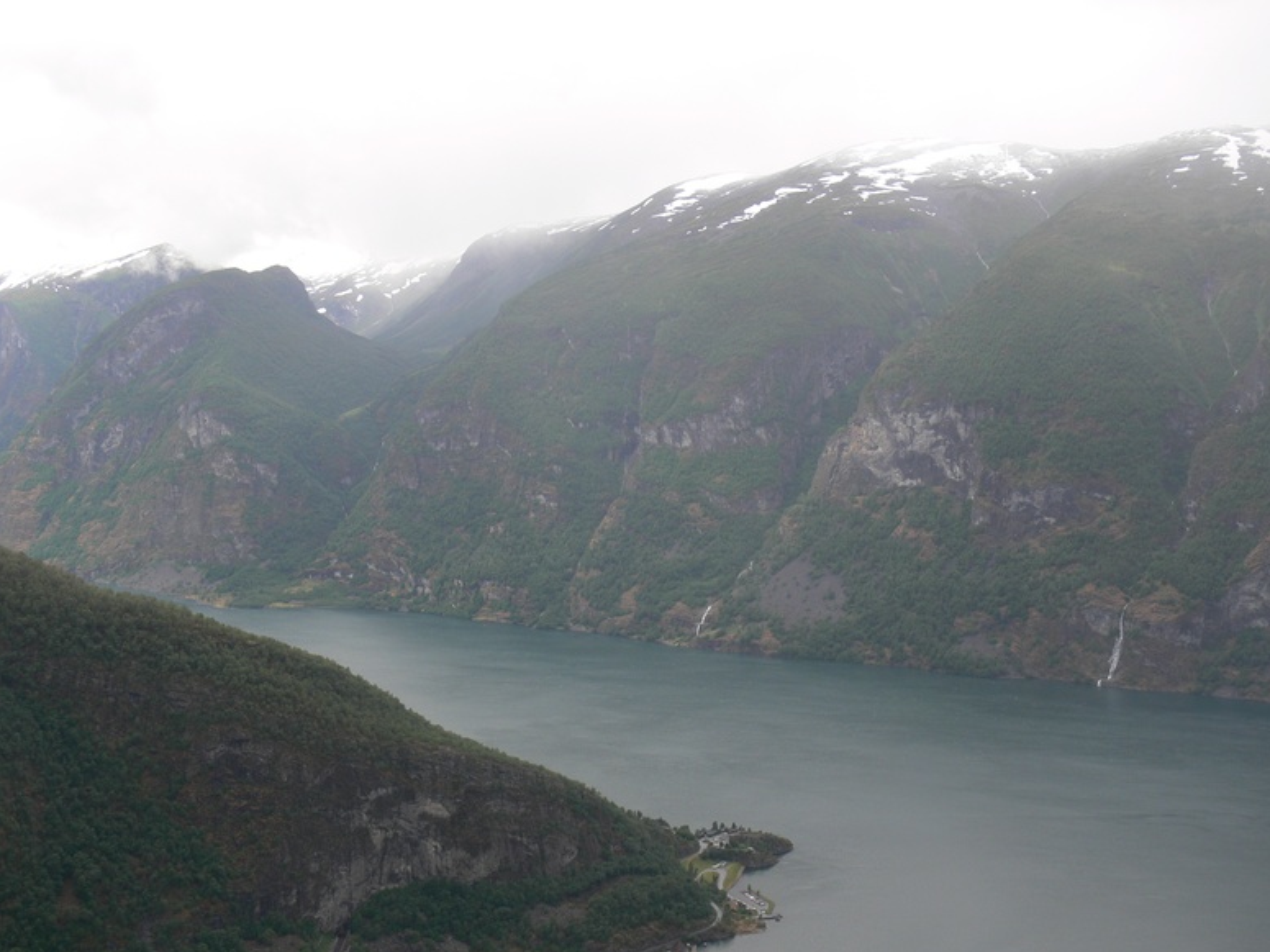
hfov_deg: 40.4
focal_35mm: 47
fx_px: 1724
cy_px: 483
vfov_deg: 30.9
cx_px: 647
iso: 80
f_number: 4
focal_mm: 9.6
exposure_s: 1/80
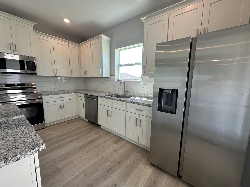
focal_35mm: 14
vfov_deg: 85.7
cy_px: 94
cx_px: 125
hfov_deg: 102.1
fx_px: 101
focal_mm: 2.22
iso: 50
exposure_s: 1/120
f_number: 2.2
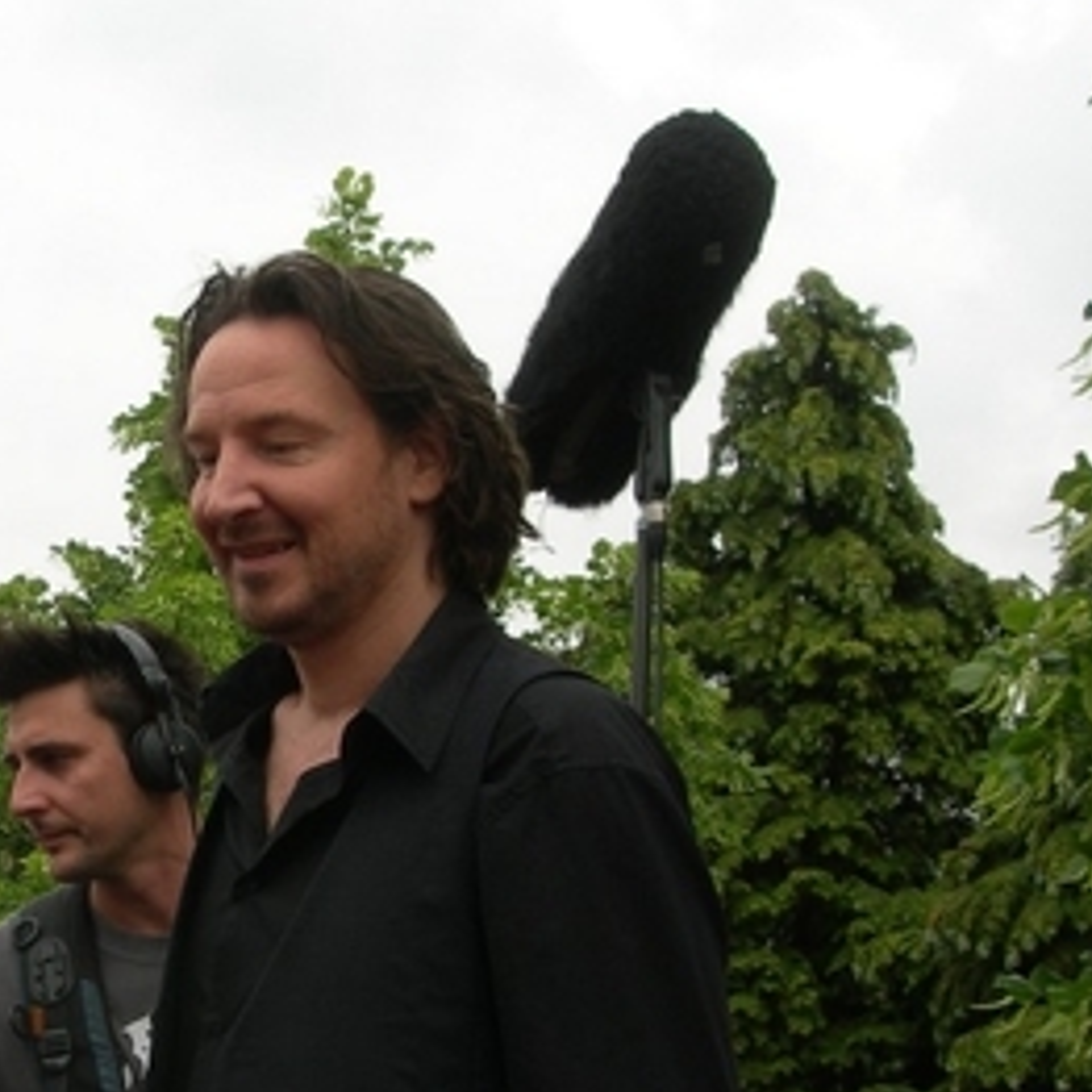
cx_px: 54
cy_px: 754
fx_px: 2748
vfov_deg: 22.4
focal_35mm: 77
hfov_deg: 21.8
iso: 50
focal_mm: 7.8
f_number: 4.8
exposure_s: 1/165
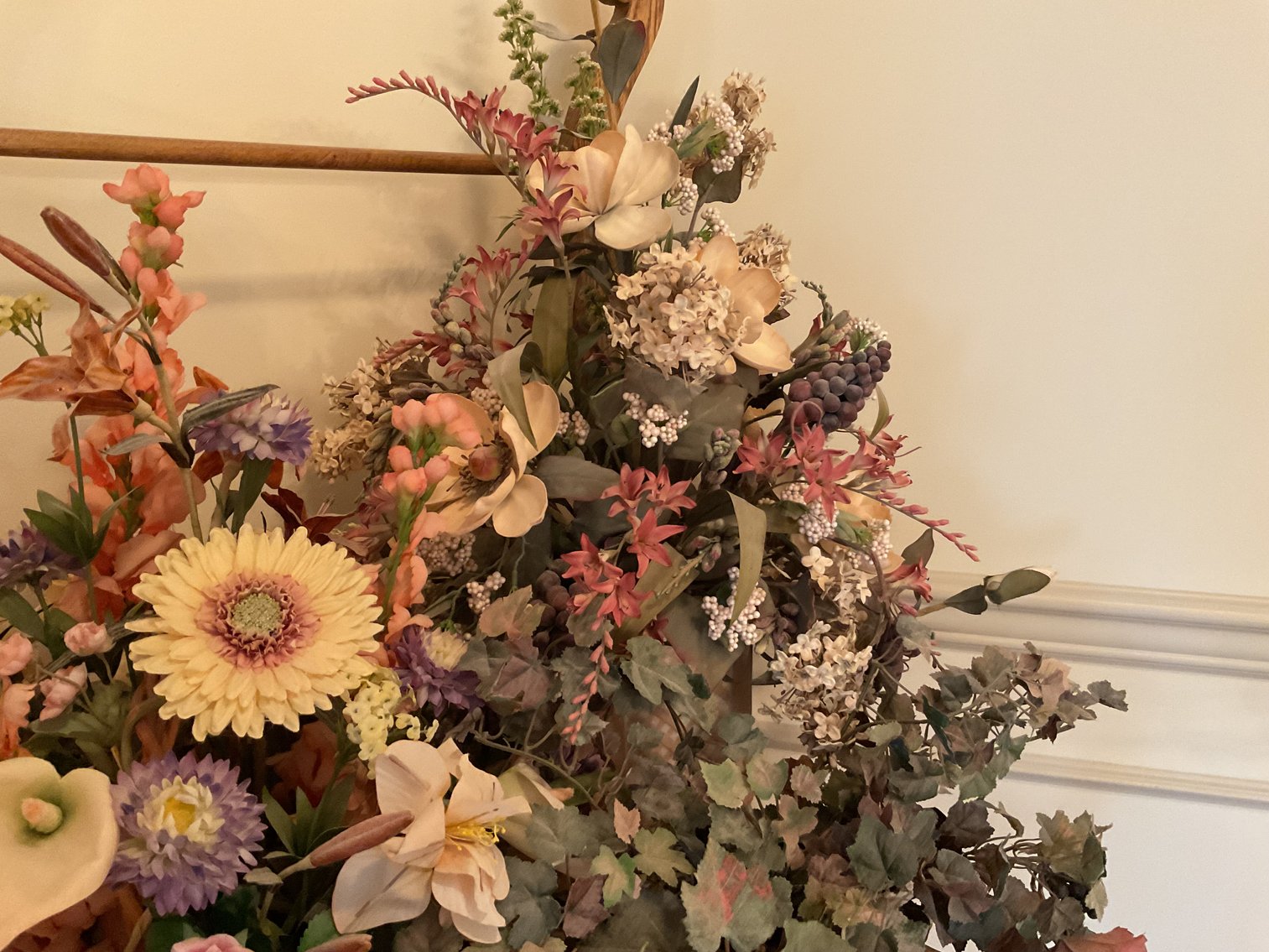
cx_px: 634
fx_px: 1063
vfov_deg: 48.2
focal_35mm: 29
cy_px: 476
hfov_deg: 61.7
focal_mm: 3
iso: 250
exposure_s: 1/60
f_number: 1.8
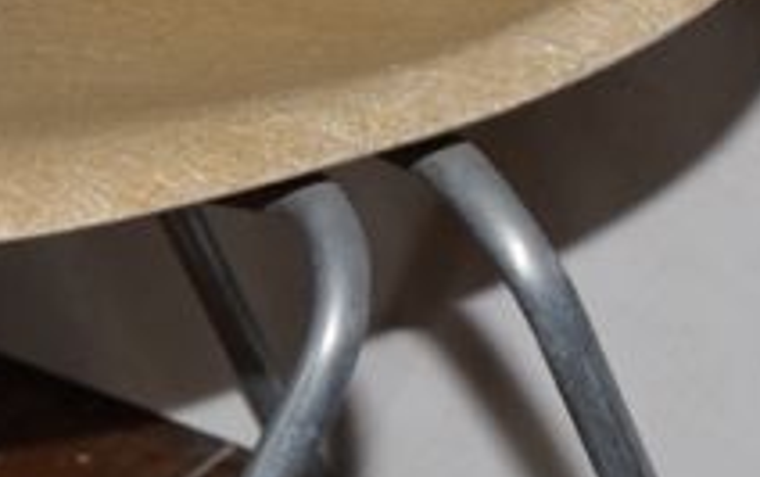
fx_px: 5257
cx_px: 380
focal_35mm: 254
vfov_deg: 5.2
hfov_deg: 8.3
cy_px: 687
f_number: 5.6
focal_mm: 55
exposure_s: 1/125
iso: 1600
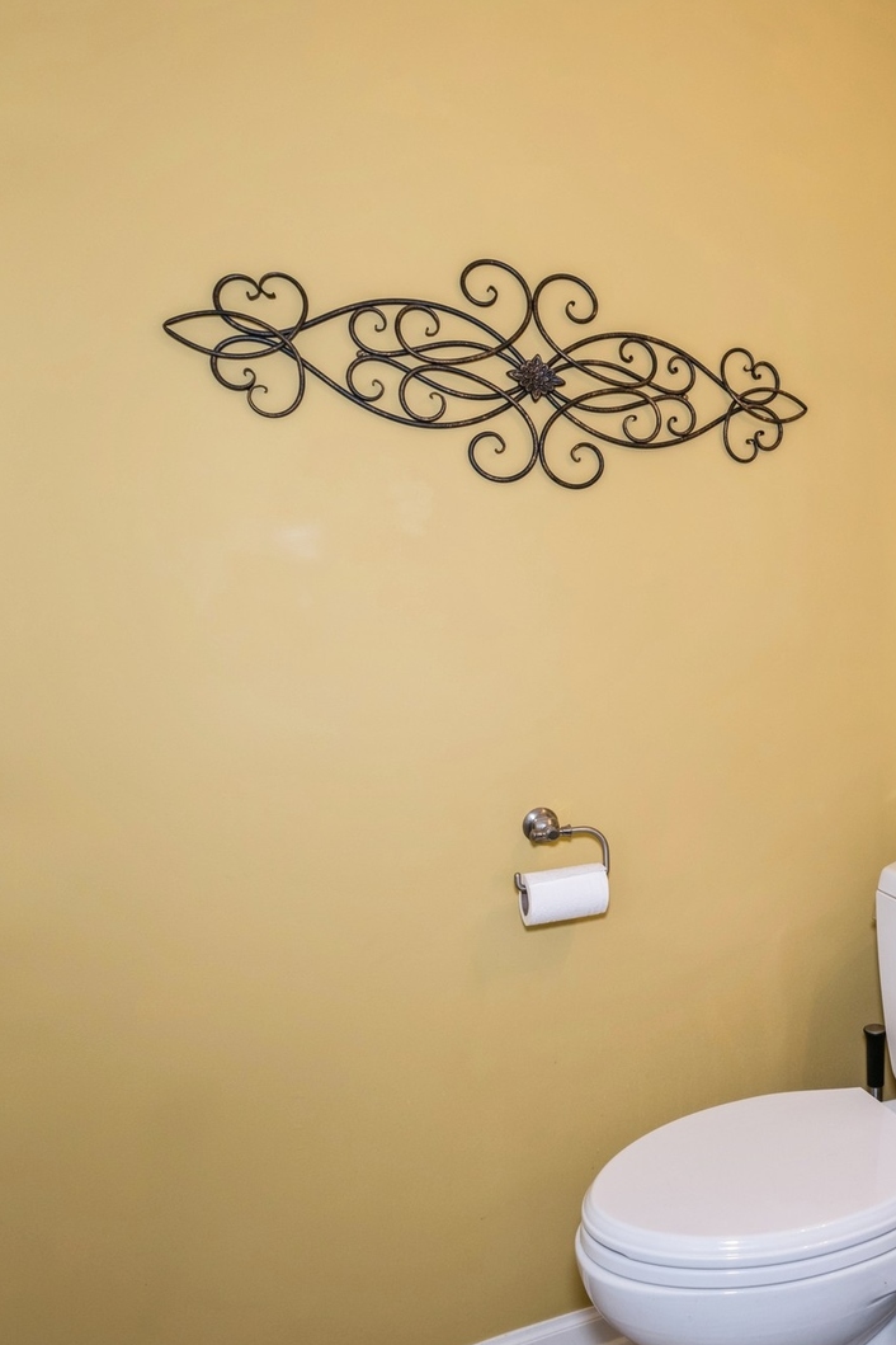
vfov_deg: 69.4
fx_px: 971
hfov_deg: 44.7
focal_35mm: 26
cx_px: 819
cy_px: 671
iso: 400
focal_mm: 17
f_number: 9
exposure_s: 1/15
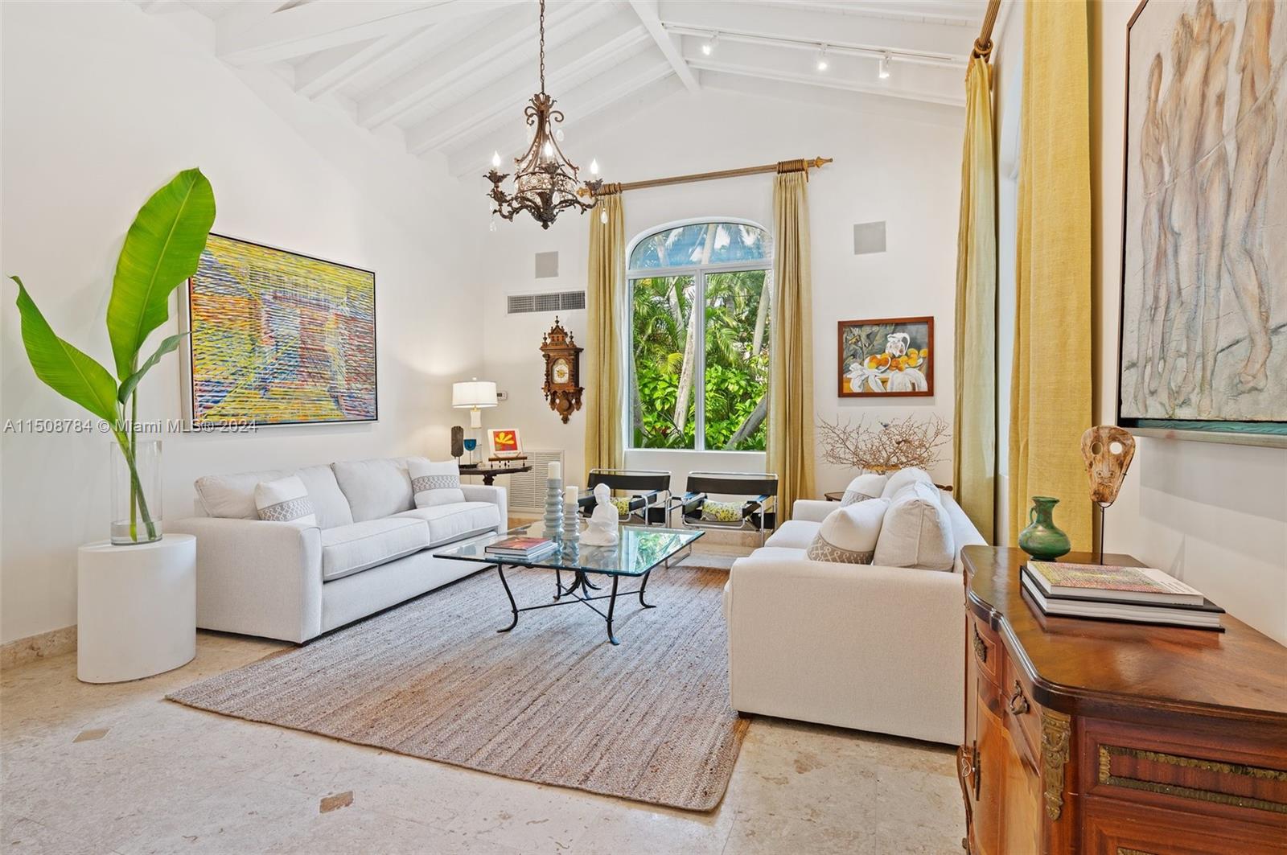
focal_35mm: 18
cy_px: 428
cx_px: 644
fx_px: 643
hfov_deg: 90.1
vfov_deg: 67.3
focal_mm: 18
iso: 200
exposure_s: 1/2.5
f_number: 8
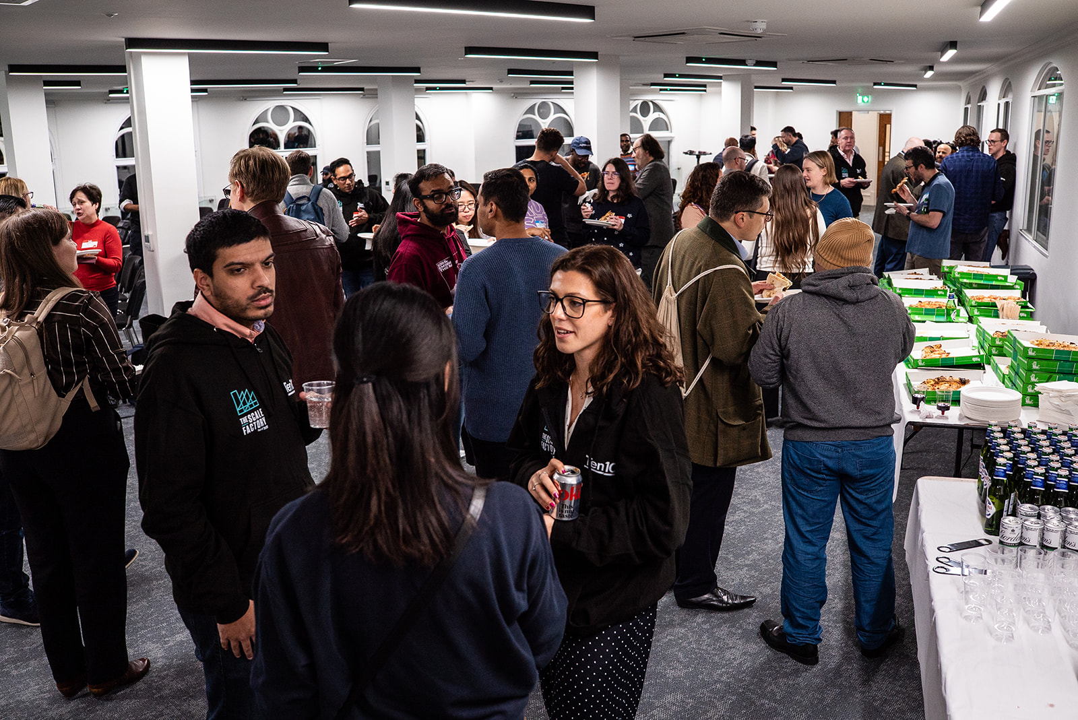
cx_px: 539
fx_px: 1049
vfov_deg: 37.9
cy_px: 360
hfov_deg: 54.4
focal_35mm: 35
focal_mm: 35
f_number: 4.5
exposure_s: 1/160
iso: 1600
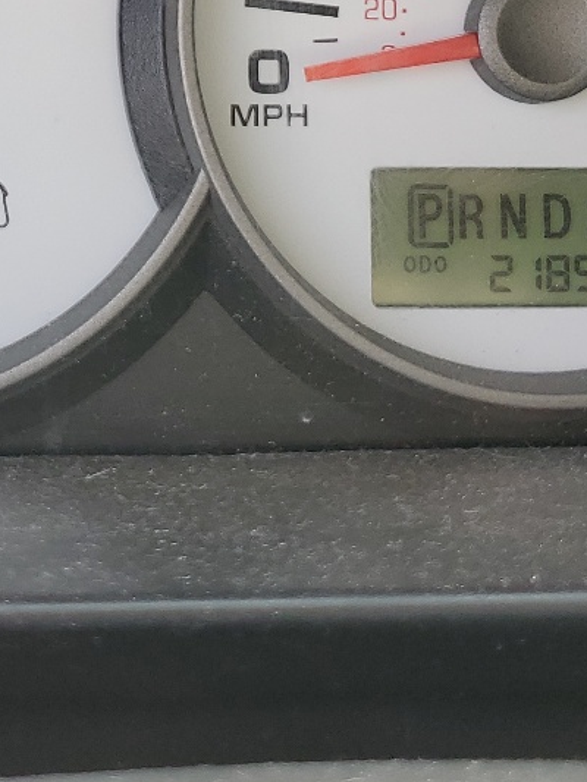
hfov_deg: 18.7
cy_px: -47
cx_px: 126
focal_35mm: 78
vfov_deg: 23.7
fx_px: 1763
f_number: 1.5
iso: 50
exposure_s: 1/169
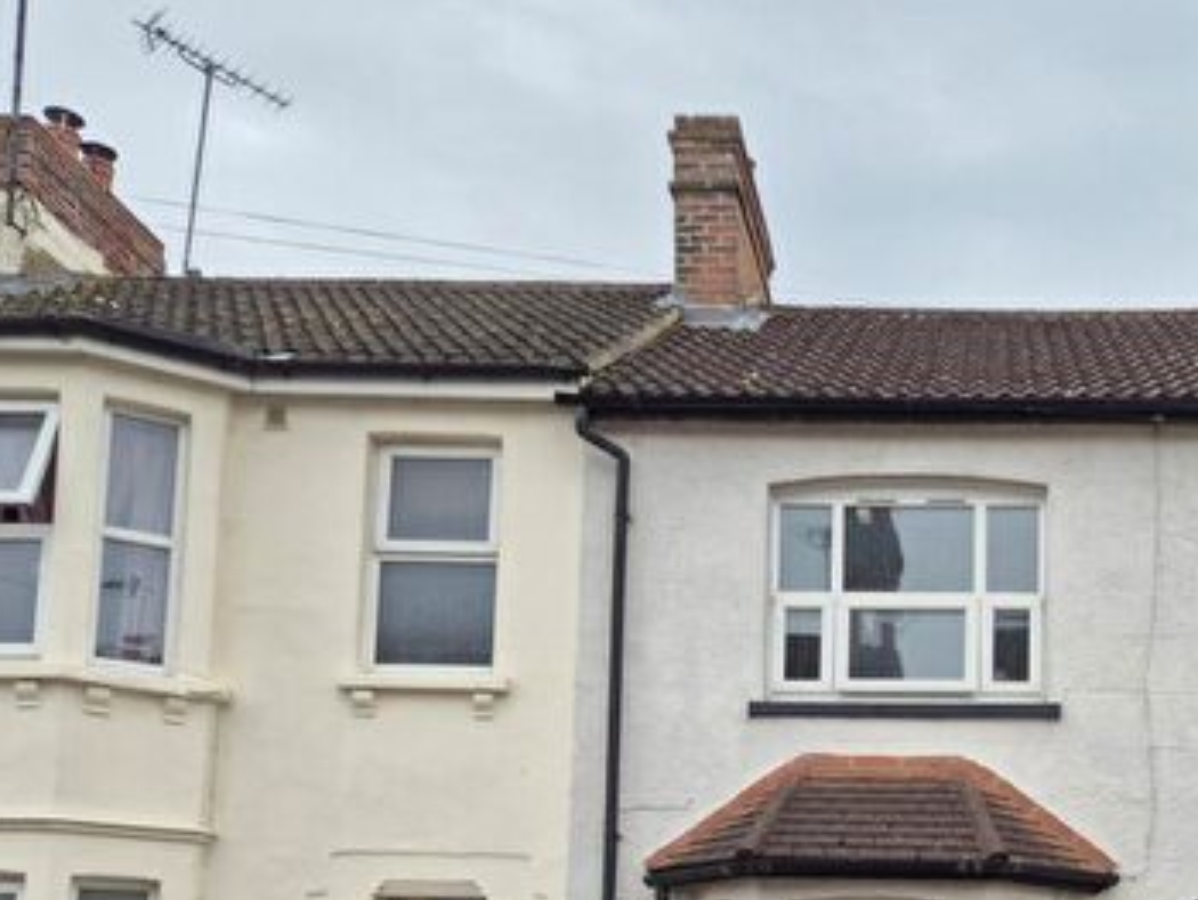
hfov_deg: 39.1
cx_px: 1006
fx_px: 1593
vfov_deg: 30.2
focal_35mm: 46
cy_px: 809
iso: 25
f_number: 1.8
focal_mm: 5.4
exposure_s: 1/588
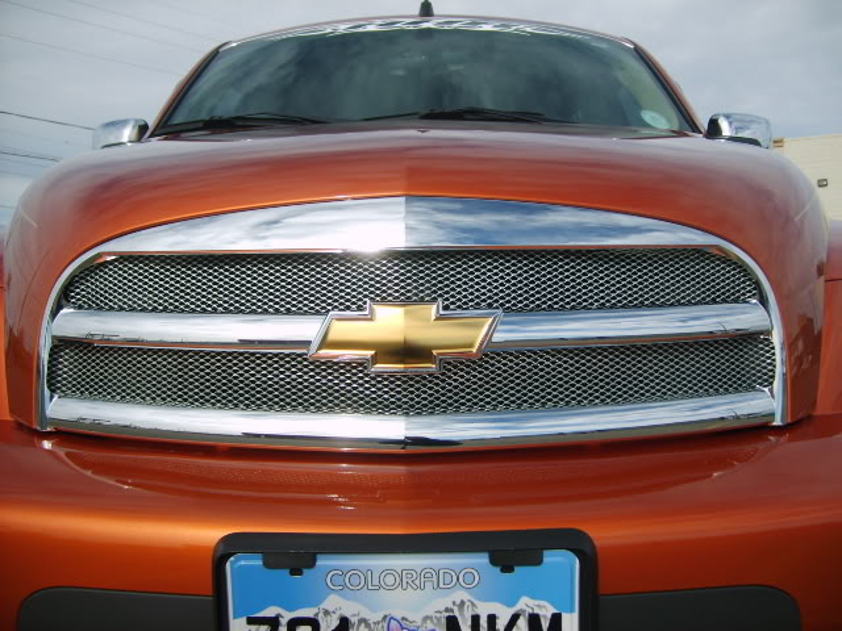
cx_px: 421
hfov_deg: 52.6
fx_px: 851
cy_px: 316
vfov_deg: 40.7
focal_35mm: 35
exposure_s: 1/180
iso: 50
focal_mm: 5.8
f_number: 7.1
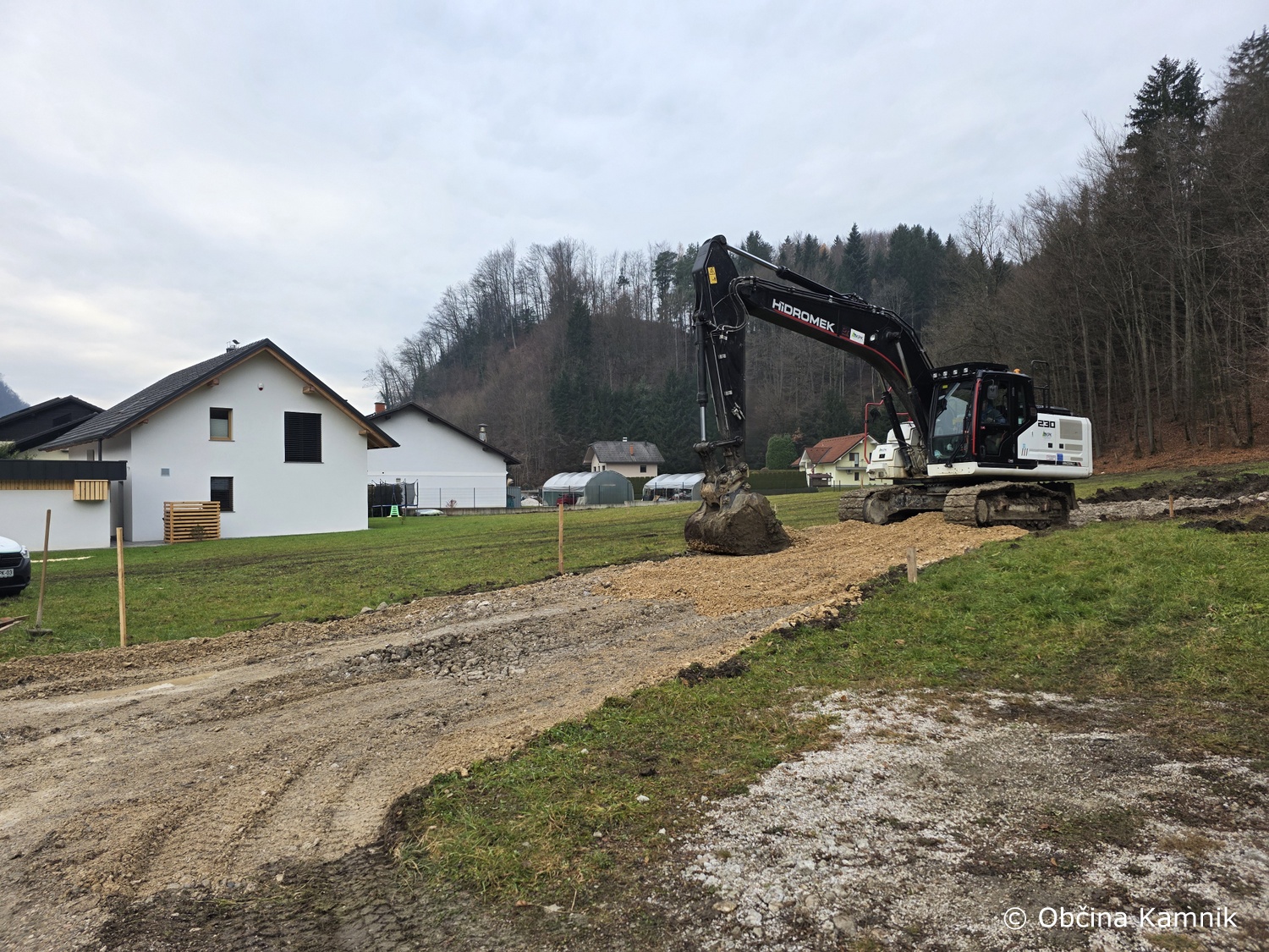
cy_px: 476
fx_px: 843
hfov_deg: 73.9
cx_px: 634
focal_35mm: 23
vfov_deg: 58.9
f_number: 1.7
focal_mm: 6.3
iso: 40
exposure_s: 1/359
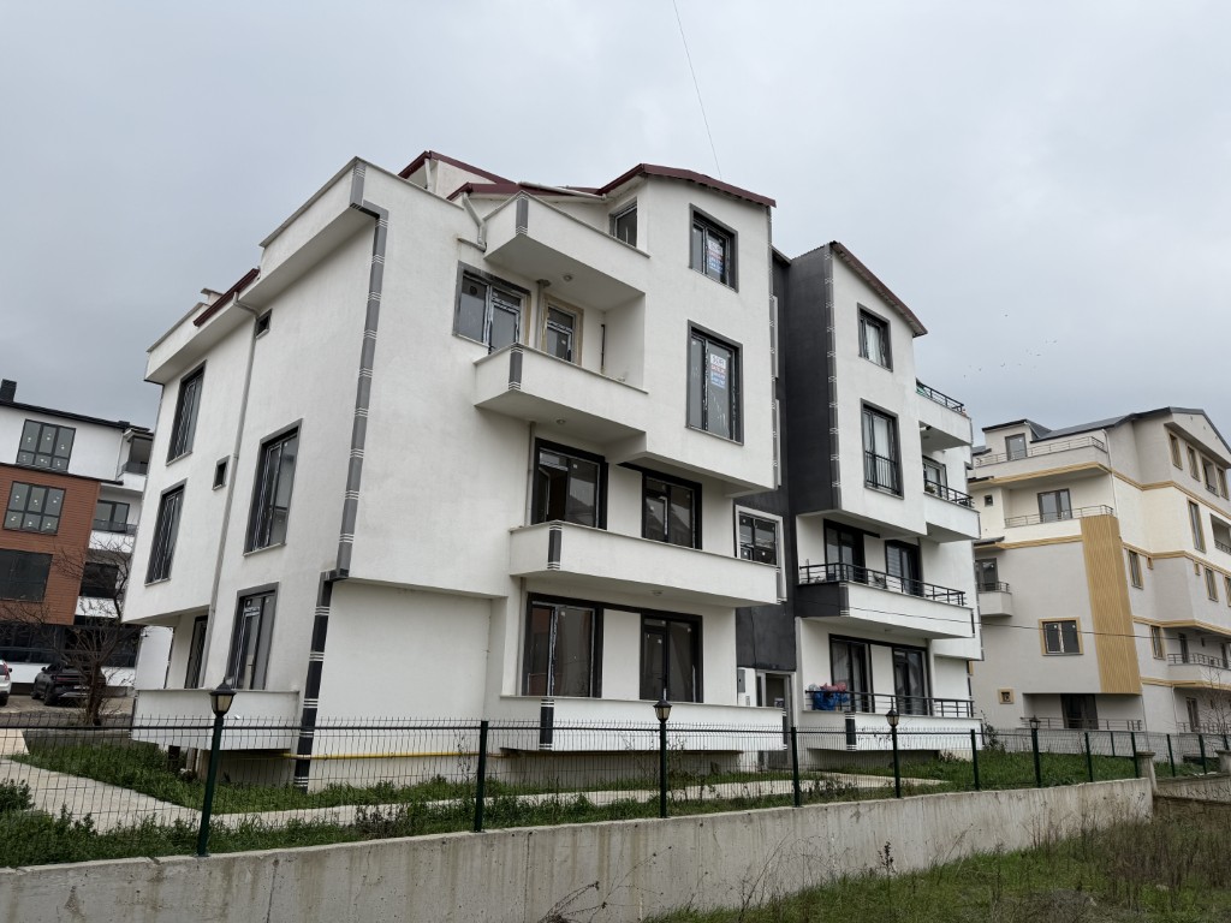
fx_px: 853
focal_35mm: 24
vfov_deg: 56.8
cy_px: 462
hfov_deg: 71.6
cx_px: 616
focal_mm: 6.76
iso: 80
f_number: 1.78
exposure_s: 1/1139
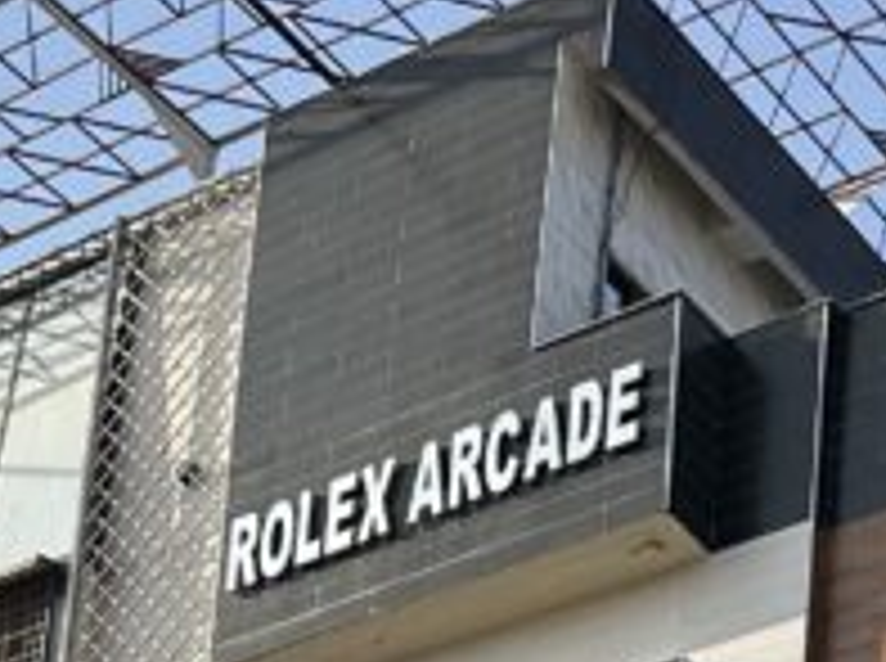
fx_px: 3194
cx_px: 837
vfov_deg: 10.1
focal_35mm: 125
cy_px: 1653
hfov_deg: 15.6
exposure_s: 1/2967
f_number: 1.78
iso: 80
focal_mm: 6.86
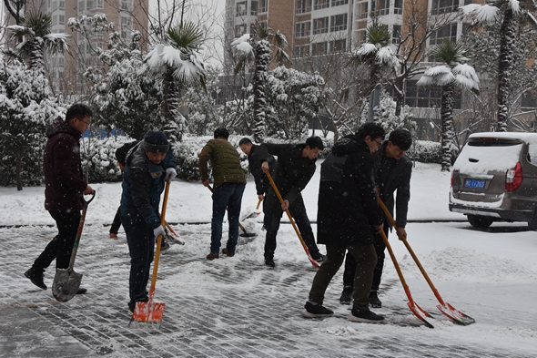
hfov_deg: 34.5
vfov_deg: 23.4
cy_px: 180
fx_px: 865
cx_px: 271
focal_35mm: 58
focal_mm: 38
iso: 800
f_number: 8
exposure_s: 1/400
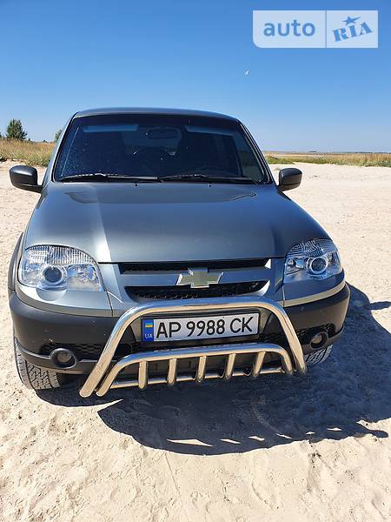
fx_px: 392
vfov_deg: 67.3
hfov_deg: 53.1
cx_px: 196
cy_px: 261
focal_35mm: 26
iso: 50
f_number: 2.4
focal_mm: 4.3
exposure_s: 1/1500
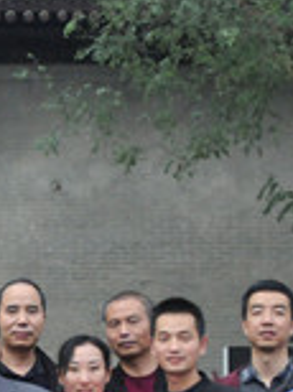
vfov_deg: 14.4
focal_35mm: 135
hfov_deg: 10.5
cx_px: -166
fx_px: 1528
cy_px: 400
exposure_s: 1/3200
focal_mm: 24
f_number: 3.8
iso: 1600
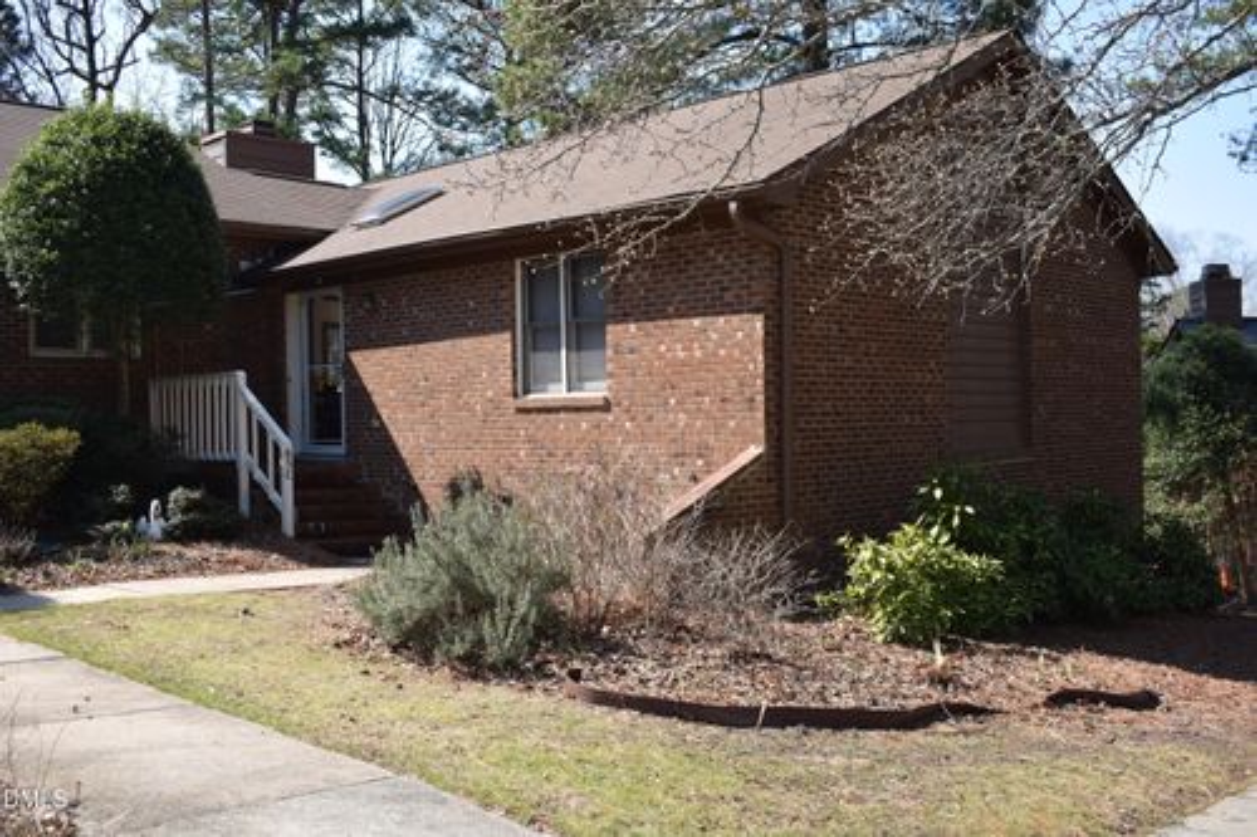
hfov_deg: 53.1
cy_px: 418
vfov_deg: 36.8
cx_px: 628
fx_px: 1257
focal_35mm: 36
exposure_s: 1/200
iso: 100
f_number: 7.1
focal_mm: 24
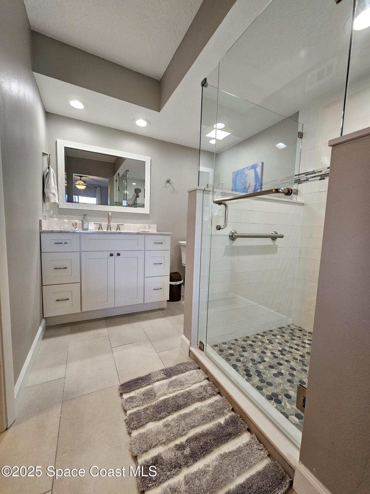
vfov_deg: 106.2
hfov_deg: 89.9
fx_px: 185
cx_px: 185
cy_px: 247
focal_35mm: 13
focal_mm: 2.2
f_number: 2.2
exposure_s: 1/60
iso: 160
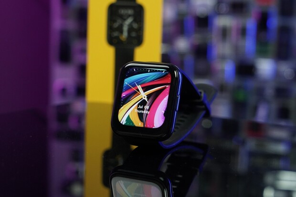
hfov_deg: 28.9
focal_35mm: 70
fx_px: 575
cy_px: 98
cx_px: 148
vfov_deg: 19.4
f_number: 8
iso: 4000
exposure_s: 1/160
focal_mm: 70
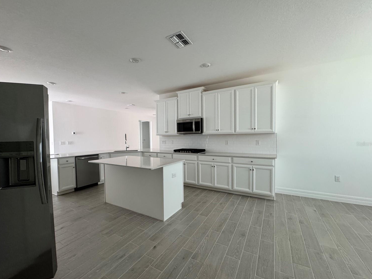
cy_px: 144
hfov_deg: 98.1
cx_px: 181
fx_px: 161
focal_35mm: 15
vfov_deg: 81.7
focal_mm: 2.22
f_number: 2.2
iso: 320
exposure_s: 1/75
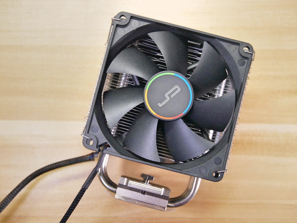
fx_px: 515
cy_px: 112
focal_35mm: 60
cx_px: 148
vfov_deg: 24.4
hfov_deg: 32.2
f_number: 5.4
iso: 3200
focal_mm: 30
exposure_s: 1/60
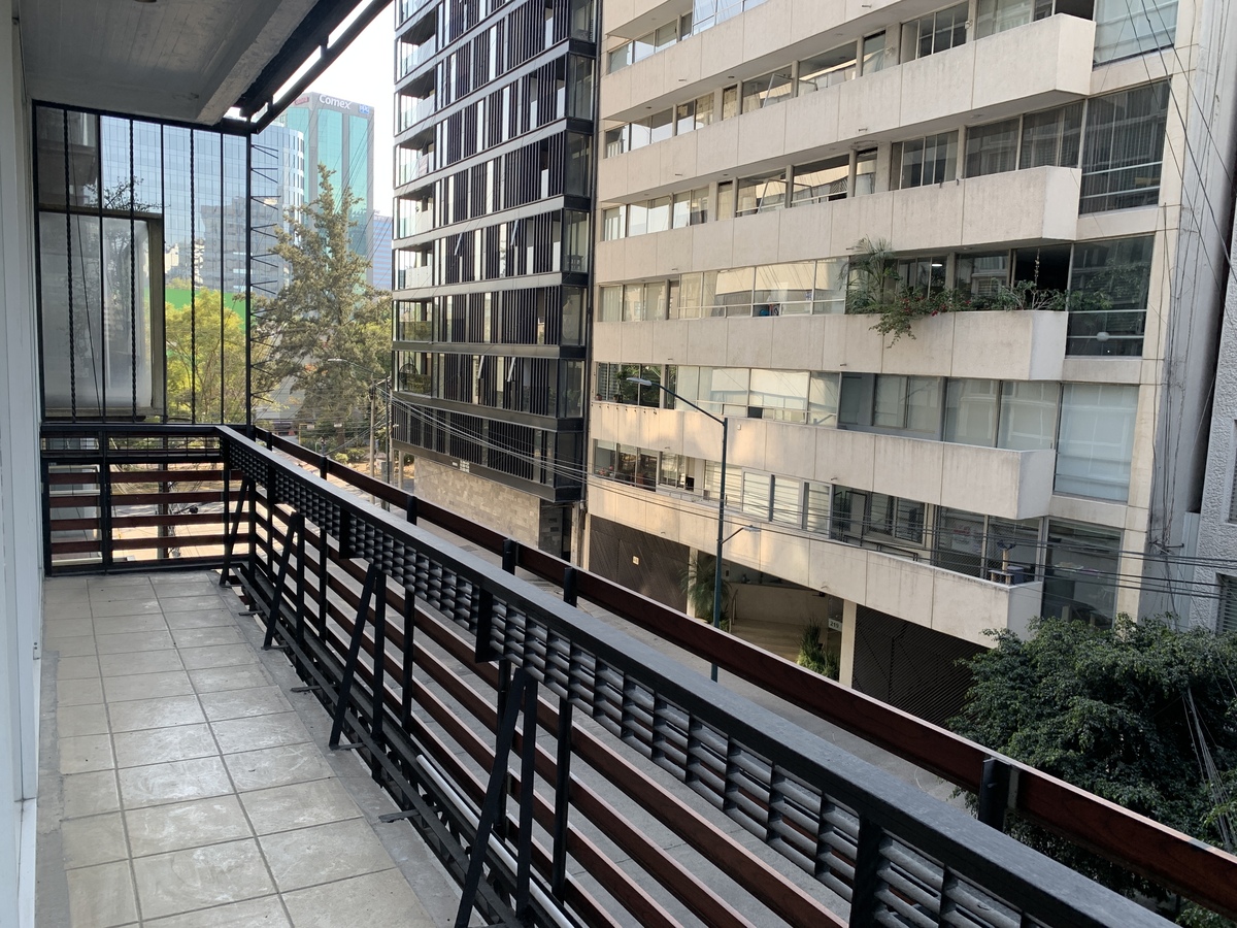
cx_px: 618
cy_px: 464
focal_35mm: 26
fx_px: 929
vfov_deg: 53.1
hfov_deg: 67.3
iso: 25
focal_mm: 4.25
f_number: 1.8
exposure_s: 1/186
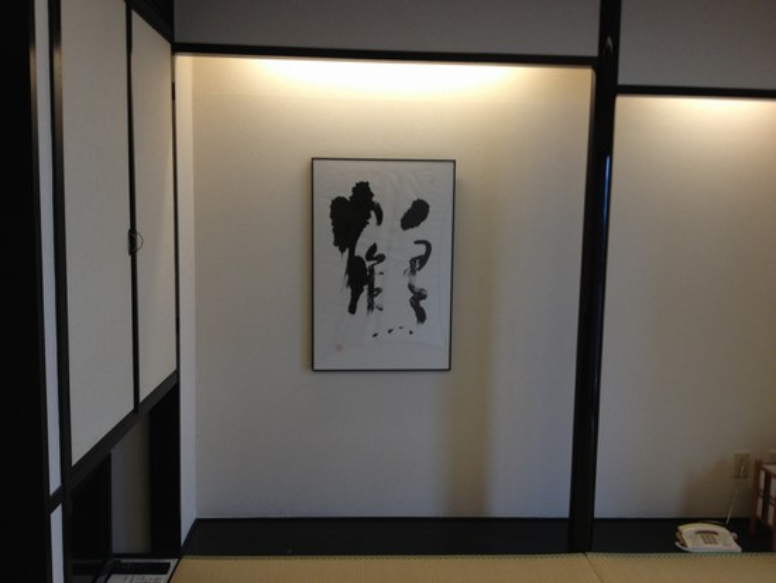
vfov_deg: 40.7
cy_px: 292
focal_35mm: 35
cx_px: 388
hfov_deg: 52.6
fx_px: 785
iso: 50
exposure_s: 1/40
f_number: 2.4
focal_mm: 4.28
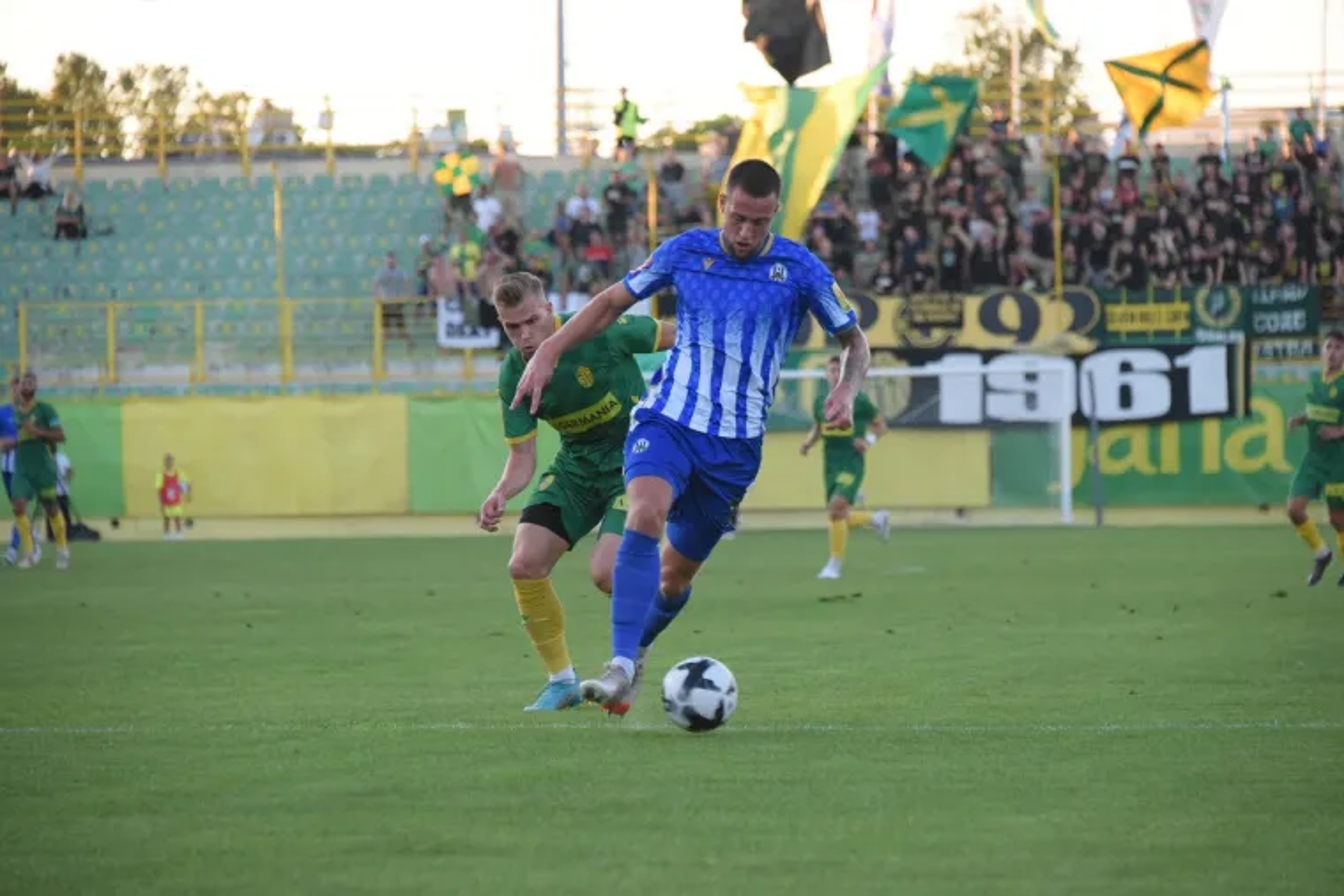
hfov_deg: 10.8
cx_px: 672
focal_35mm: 190
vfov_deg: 7.2
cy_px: 448
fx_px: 7094
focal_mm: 190
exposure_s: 1/1000
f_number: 5.6
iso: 3200
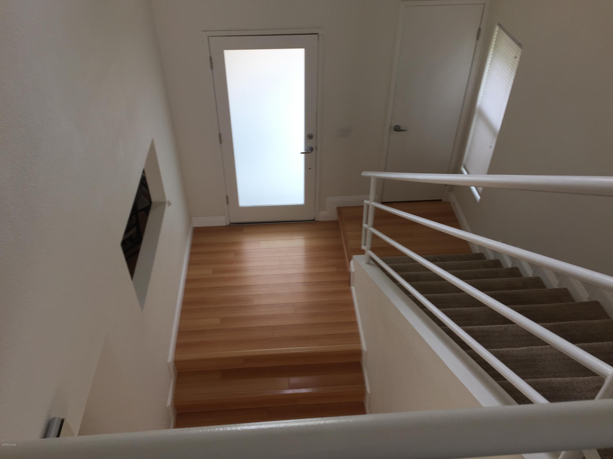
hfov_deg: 61.7
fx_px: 514
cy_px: 230
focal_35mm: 29
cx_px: 306
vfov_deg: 48.2
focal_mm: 4.15
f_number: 2.2
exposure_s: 1/60
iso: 32
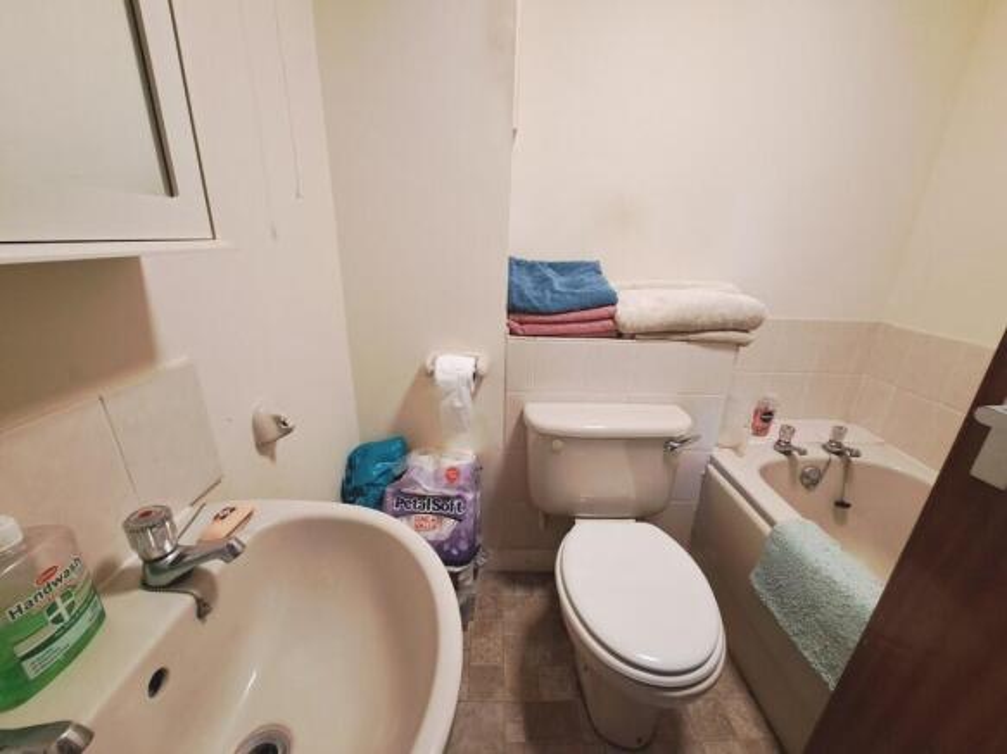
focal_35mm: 13
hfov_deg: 106.2
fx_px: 378
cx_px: 504
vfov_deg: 89.9
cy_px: 377
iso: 200
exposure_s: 1/25
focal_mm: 1.74
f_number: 2.2
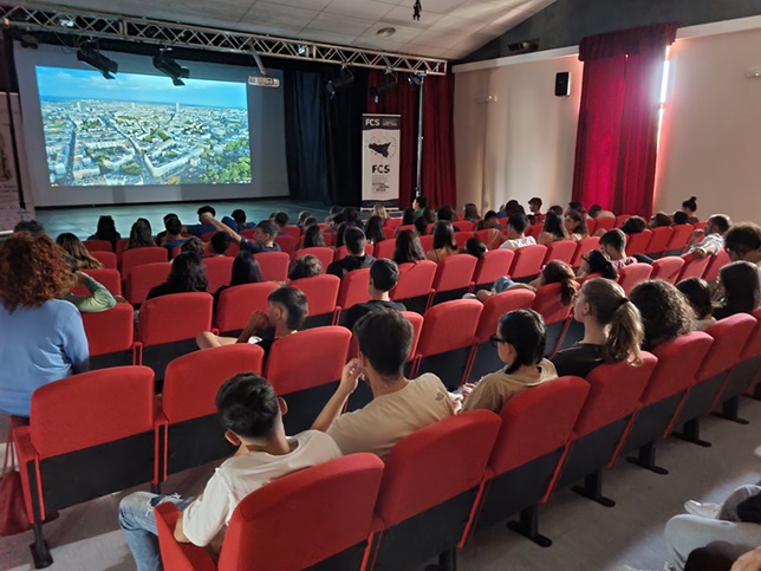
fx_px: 572
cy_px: 286
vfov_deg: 53.1
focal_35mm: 26
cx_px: 380
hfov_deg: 67.3
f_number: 1.8
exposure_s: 1/14
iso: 1250
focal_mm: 5.4
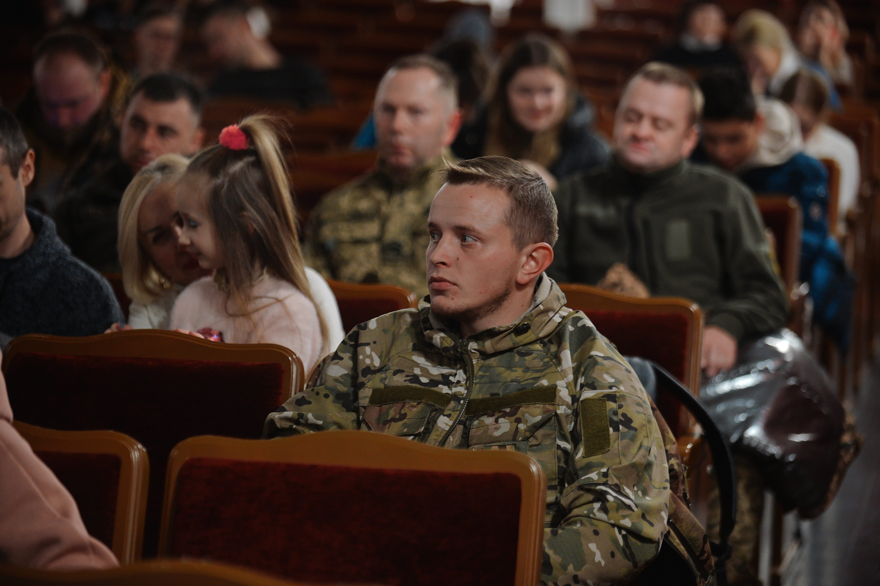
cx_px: 440
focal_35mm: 116
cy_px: 293
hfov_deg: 17.7
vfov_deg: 11.8
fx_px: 2834
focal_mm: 116
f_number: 2.8
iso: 1250
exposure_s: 1/50
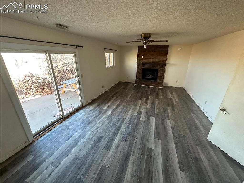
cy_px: 92
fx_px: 99
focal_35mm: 14
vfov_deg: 85.6
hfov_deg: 102.1
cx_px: 122
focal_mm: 2.22
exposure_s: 1/91
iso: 320
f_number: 2.2
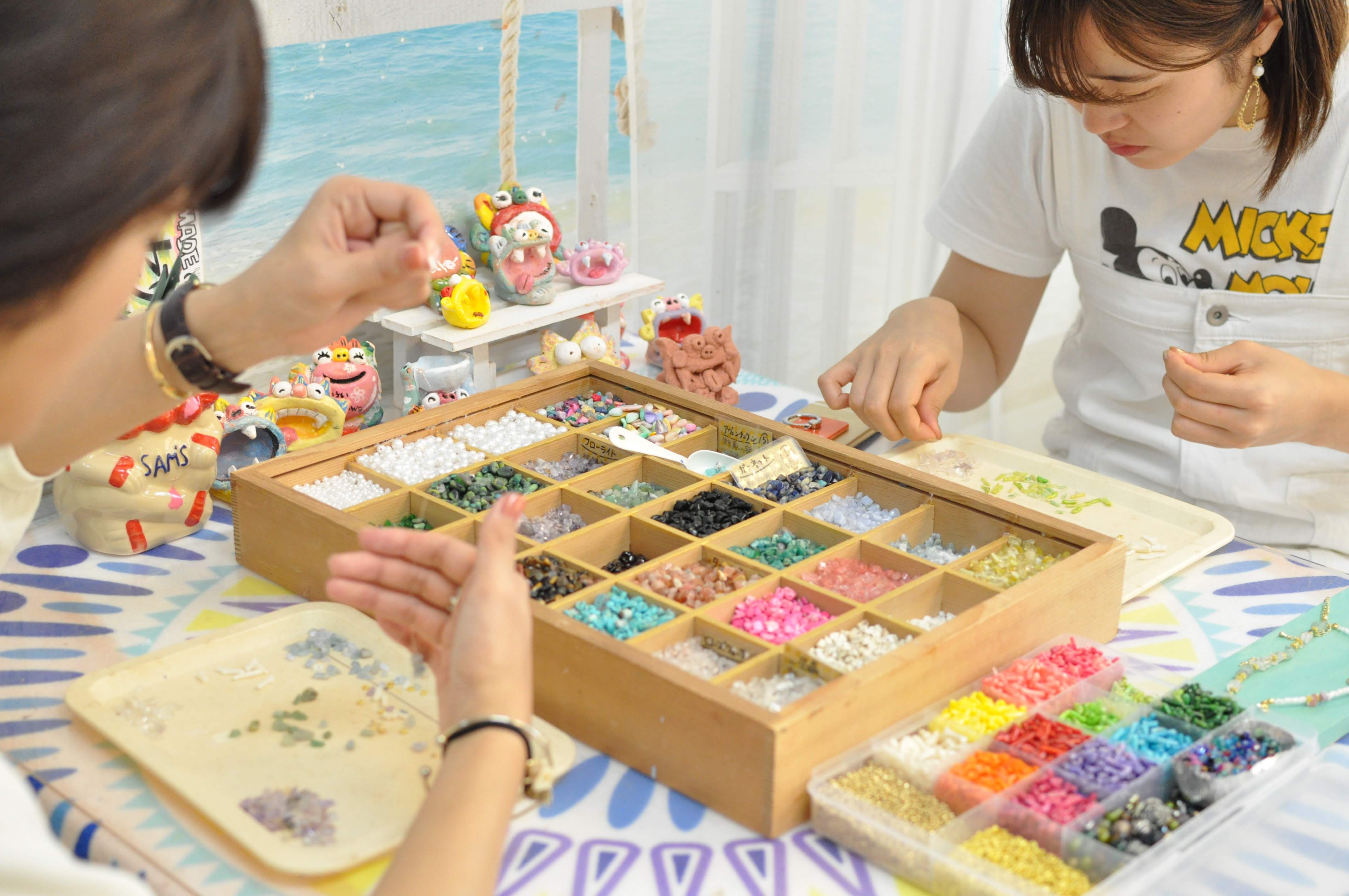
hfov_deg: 37.9
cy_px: 448
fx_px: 1965
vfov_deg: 25.7
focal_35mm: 52
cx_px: 674
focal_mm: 35
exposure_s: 1/160
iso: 1600
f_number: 3.5
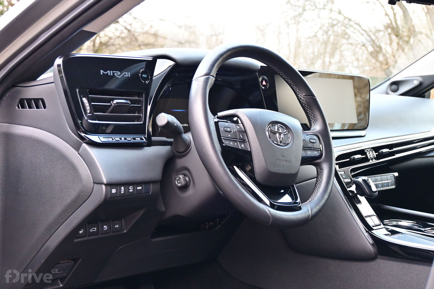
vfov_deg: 26.5
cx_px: 217
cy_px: 144
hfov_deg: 38.9
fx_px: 615
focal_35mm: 51
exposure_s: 1/50
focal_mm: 34
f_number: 5
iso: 1000
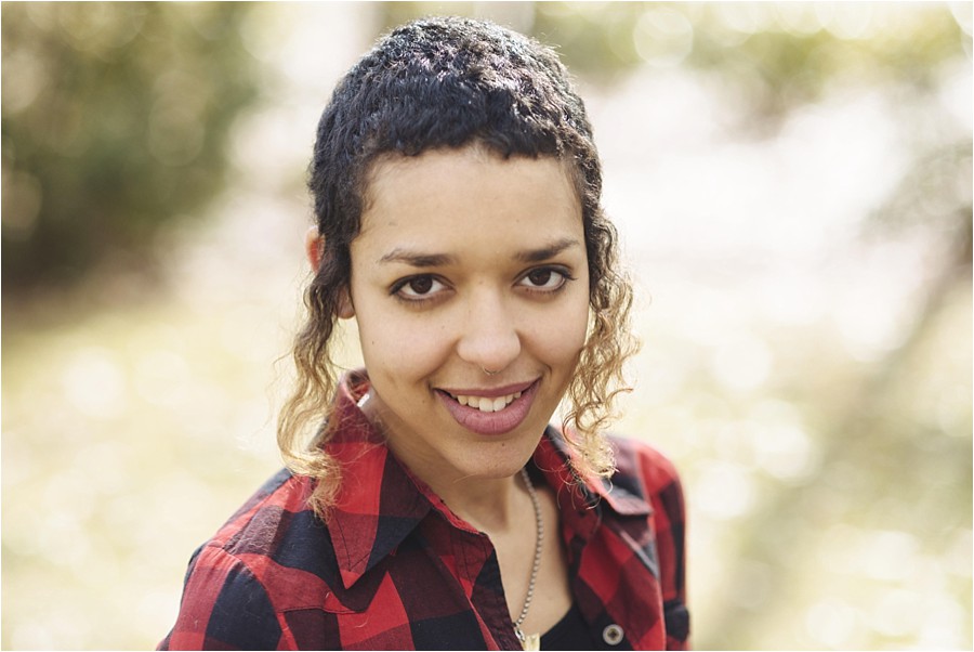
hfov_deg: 23.9
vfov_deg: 16.1
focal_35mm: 85
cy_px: 326
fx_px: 2302
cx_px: 487
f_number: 2.2
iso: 280
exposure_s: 1/3200
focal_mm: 85
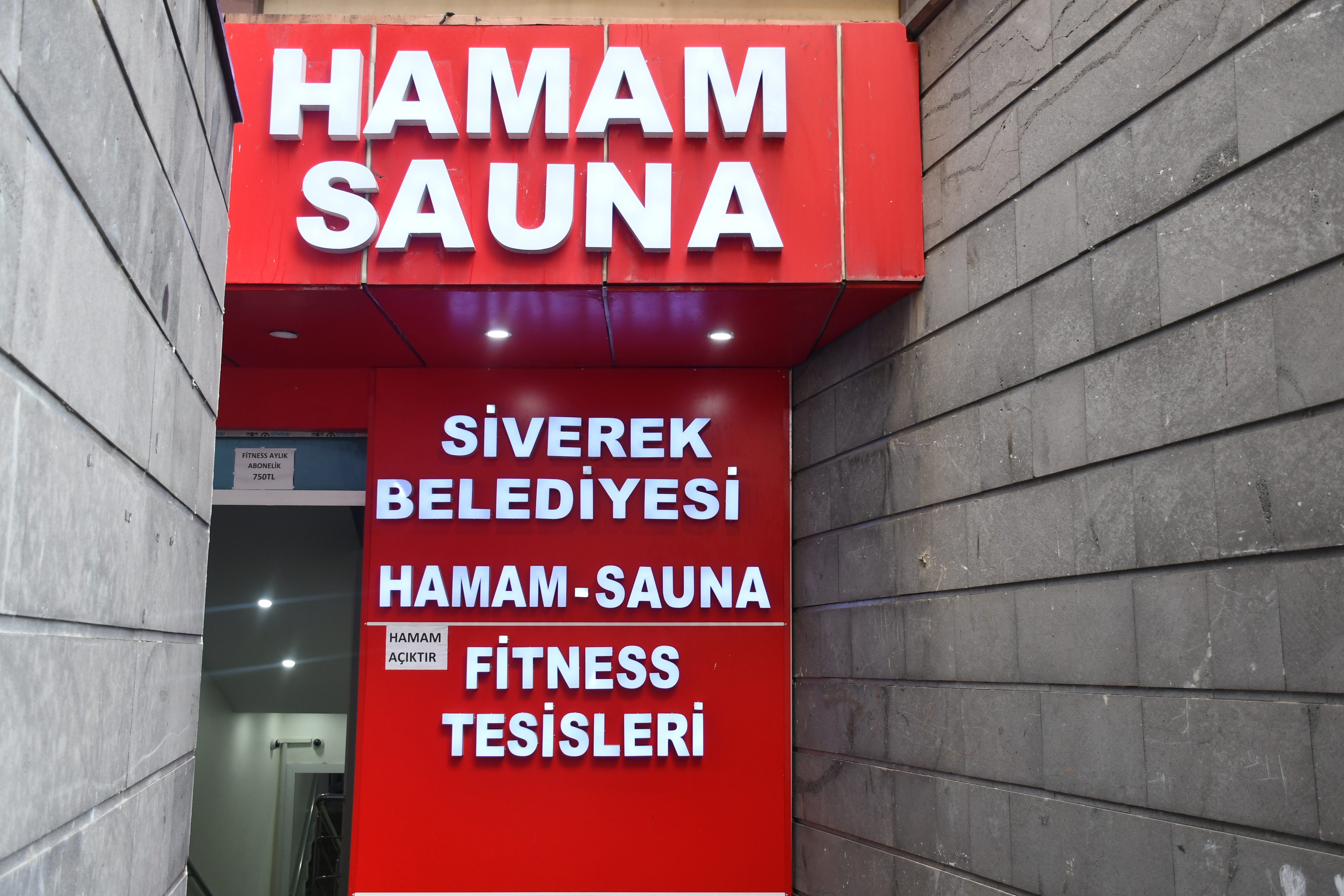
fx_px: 1344
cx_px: 672
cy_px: 448
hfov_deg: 53.1
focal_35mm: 36
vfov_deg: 36.9
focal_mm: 24
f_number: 4.5
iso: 500
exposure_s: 1/80
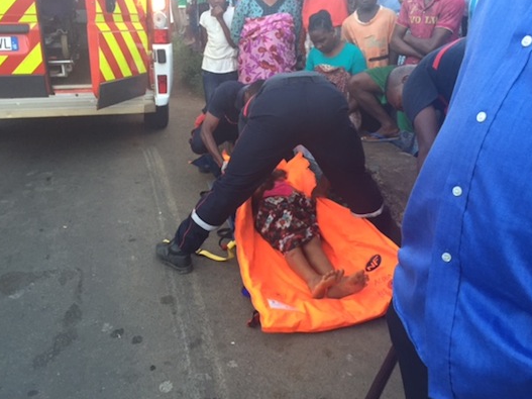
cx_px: 246
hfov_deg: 55.3
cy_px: 206
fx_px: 507
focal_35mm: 33
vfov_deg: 42.9
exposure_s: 1/30
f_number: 2.2
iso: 100
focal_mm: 4.15
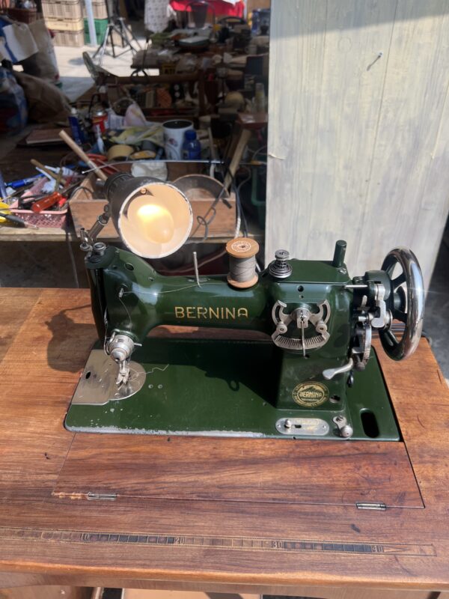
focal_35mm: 26
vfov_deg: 67.3
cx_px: 224
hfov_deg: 53.1
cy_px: 300
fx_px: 450
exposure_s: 1/2252
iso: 50
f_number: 1.5
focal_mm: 5.7
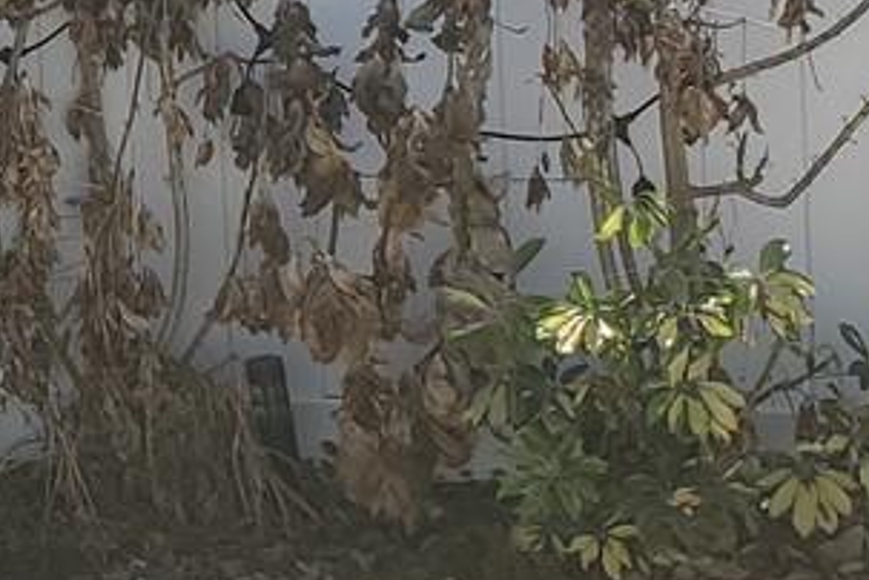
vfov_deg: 9.5
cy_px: -49
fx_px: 3452
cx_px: -975
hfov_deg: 12.3
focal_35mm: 143
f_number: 2.4
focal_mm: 4.3
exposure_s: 1/1114
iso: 50
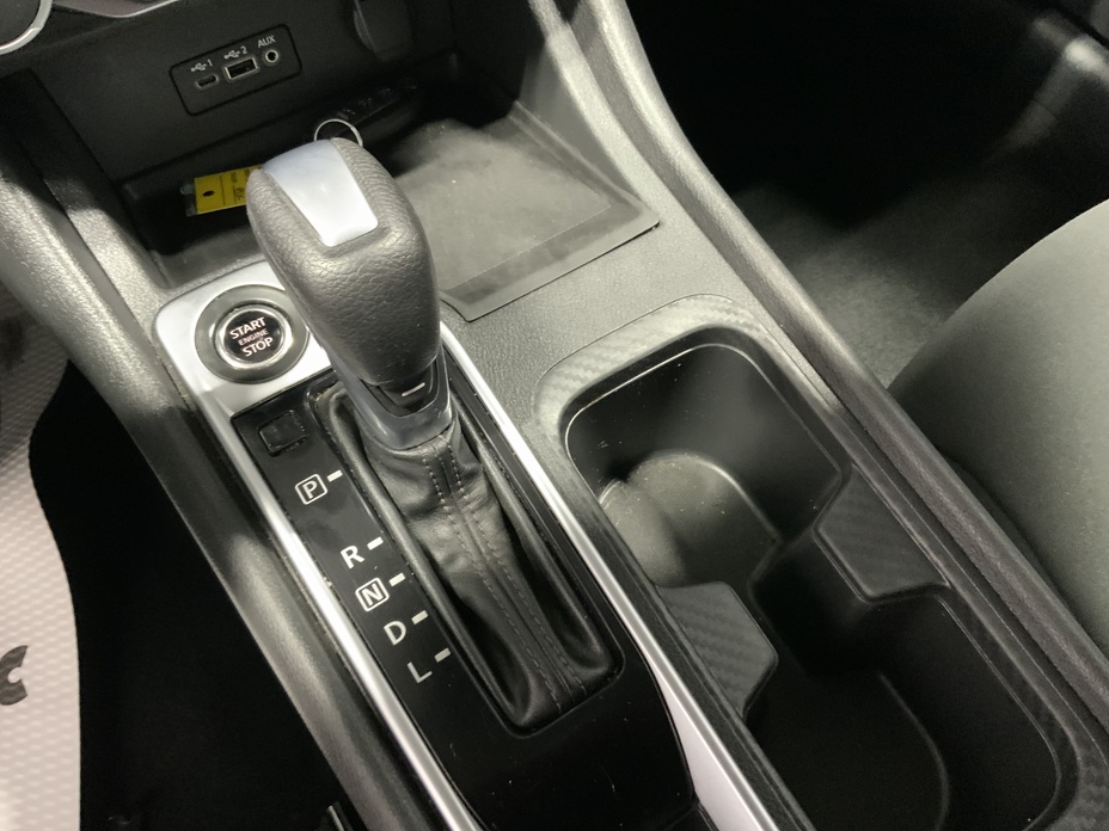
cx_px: 558
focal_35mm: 30
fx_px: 961
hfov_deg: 60.0
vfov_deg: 46.8
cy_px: 402
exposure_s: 1/30
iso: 250
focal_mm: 3
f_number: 1.8
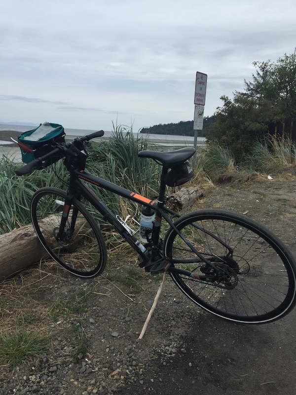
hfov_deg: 48.2
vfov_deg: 61.7
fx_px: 331
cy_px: 198
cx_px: 148
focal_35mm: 29
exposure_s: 1/1721
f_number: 2.2
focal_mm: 4.15
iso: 32
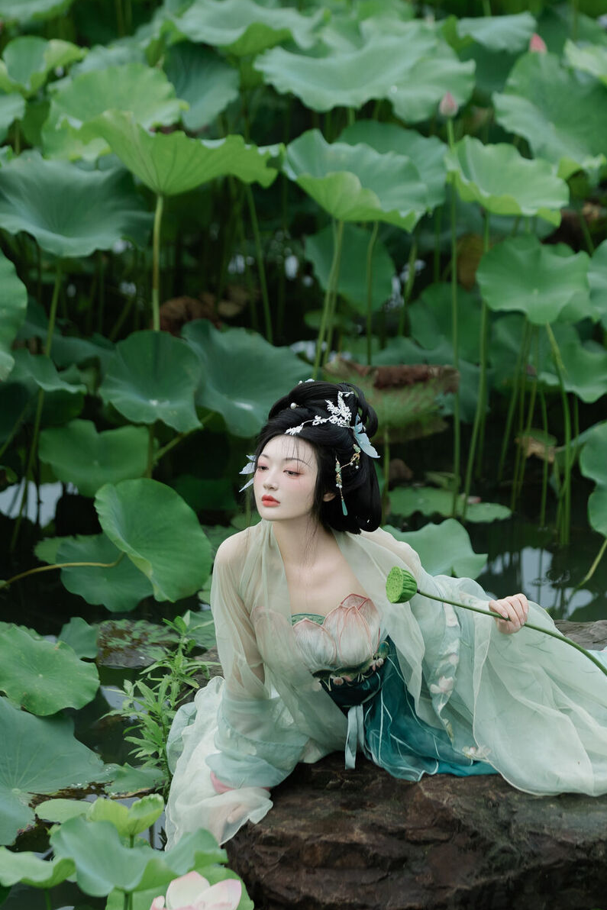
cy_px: 438
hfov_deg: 7.4
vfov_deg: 11.1
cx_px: 383
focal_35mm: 185
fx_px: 4677
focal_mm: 140
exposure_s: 1/640
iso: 100
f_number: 2.8
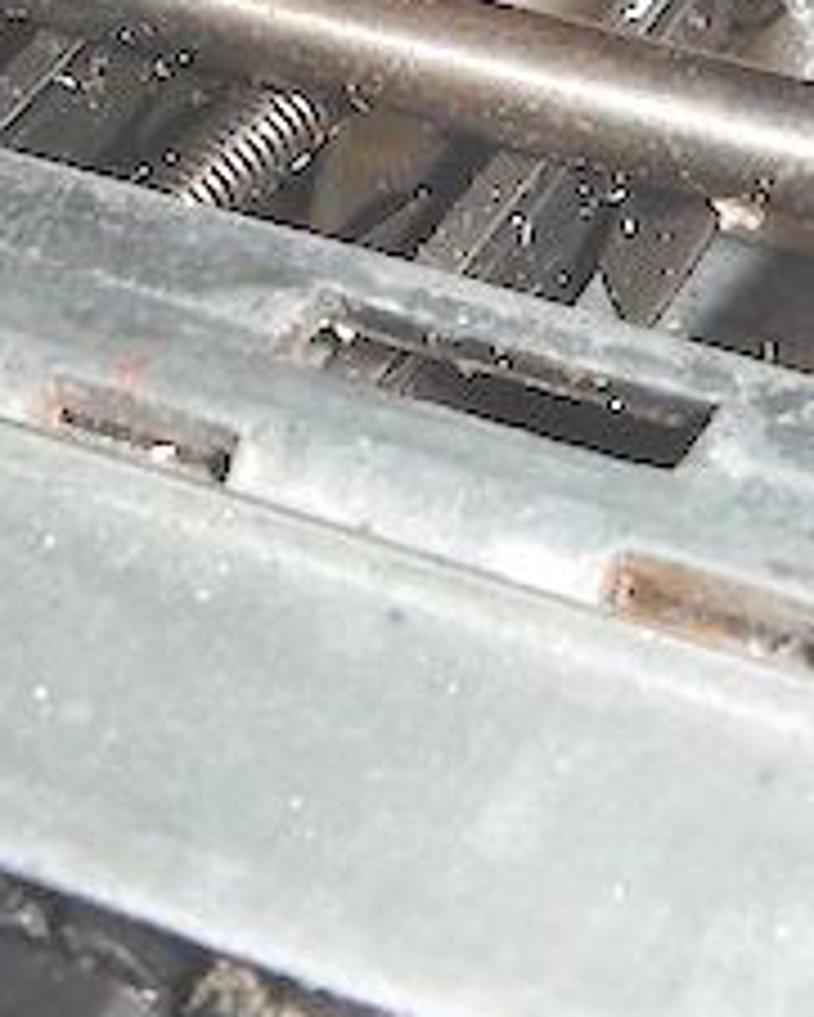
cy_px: 124
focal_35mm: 128
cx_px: 319
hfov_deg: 12.1
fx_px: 3852
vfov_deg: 14.9
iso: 200
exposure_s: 1/30
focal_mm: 5.9
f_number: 7.9
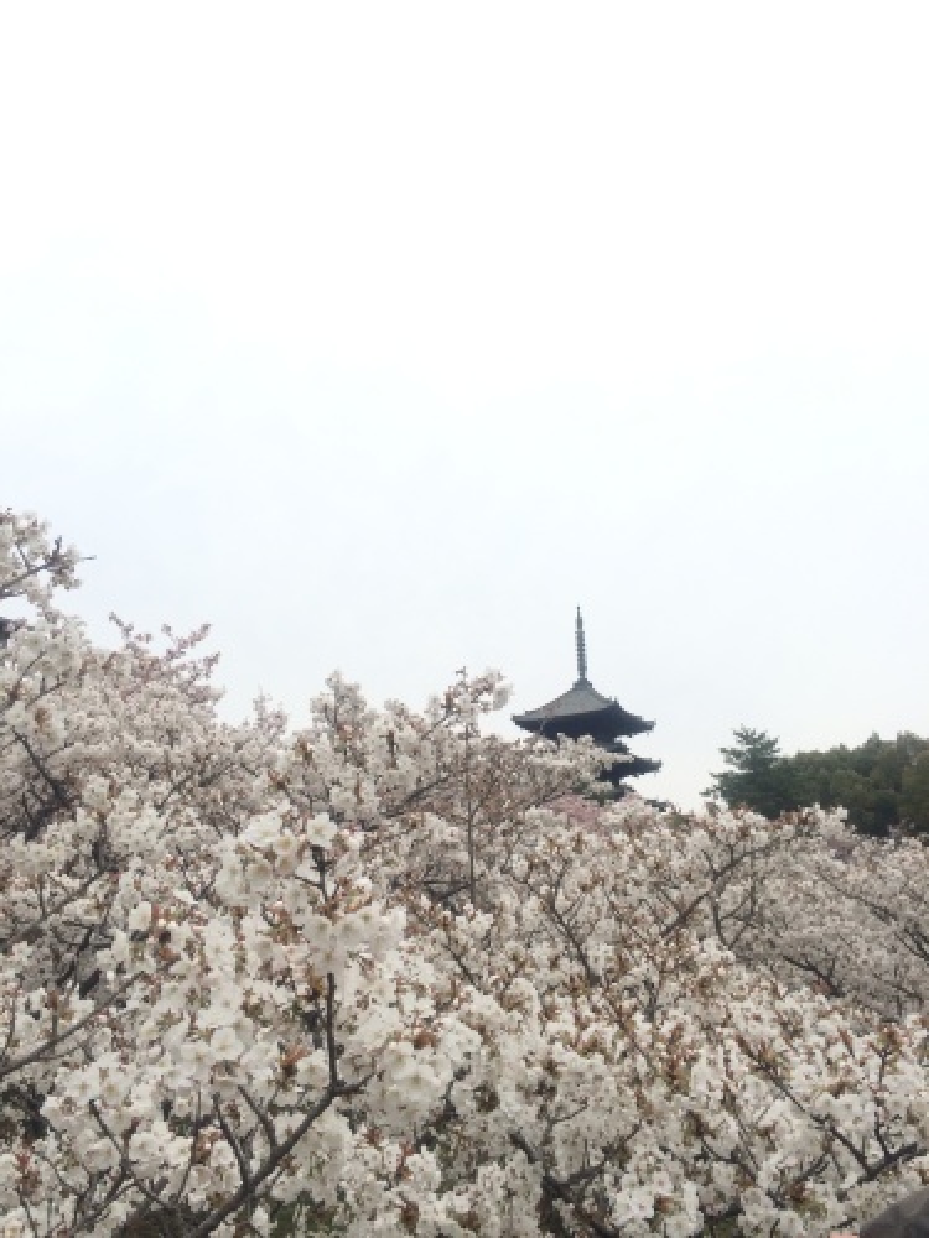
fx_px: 1073
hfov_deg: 46.8
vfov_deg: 60.0
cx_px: 464
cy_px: 619
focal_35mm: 30
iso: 32
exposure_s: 1/805
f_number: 2.2
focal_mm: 4.12
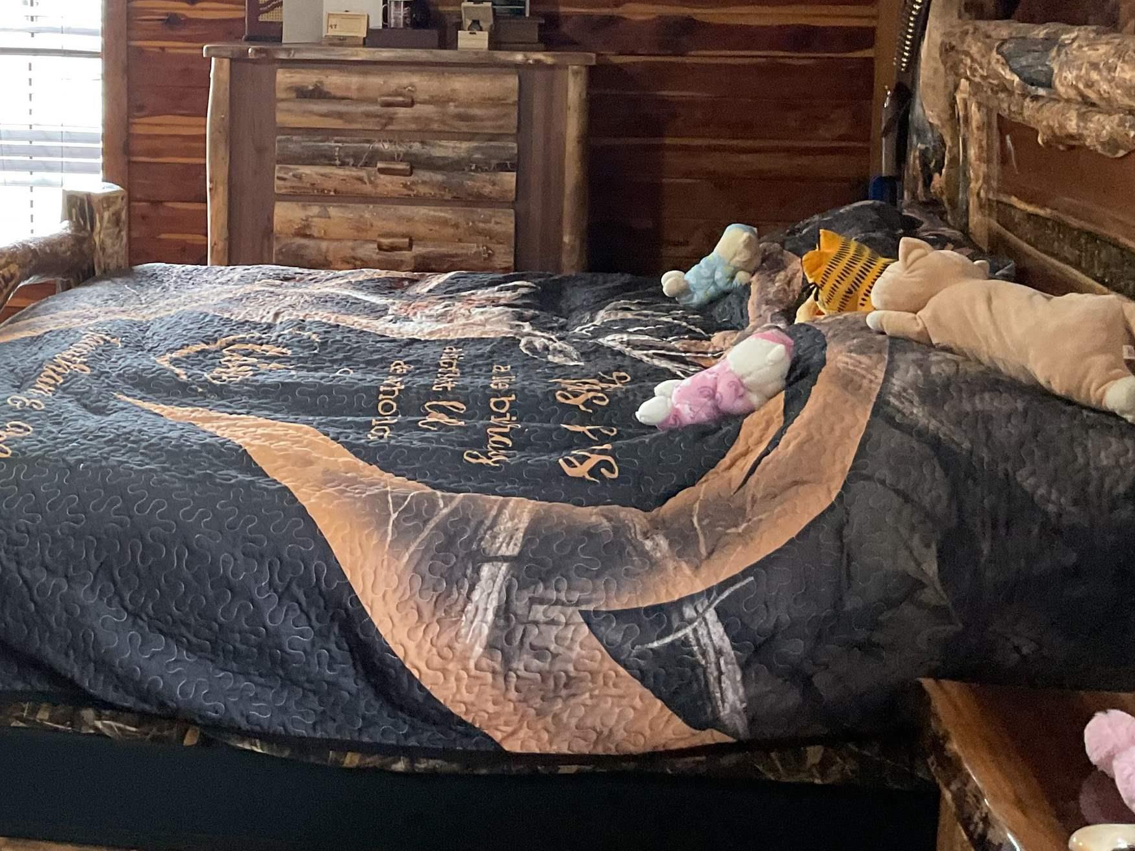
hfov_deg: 36.7
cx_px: 290
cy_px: 155
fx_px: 1672
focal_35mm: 51
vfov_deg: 27.9
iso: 125
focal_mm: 3
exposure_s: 1/60
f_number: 1.8
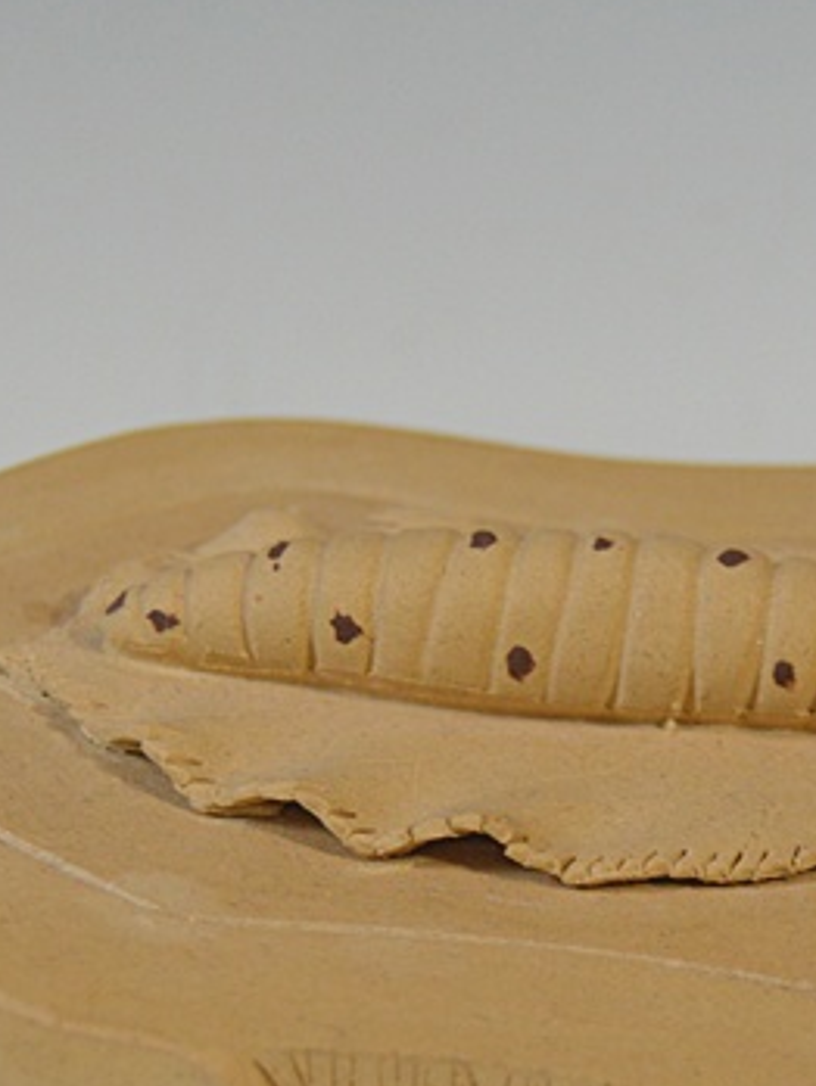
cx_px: 695
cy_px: 892
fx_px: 4932
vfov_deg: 12.5
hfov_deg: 9.4
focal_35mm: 157
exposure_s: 1/60
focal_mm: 38
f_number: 4.8
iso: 640
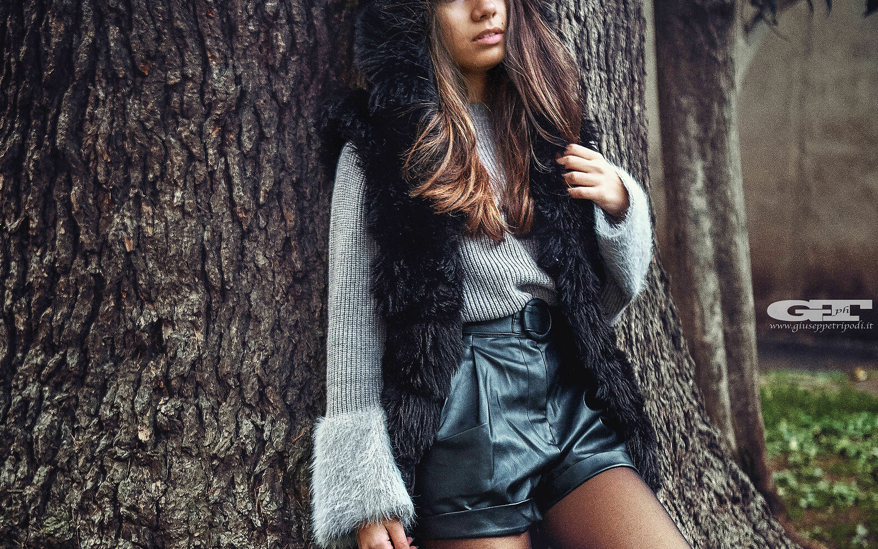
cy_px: 466
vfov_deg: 15.8
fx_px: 1962
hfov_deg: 25.2
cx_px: 440
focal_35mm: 82
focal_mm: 35
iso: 1250
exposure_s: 1/100
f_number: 2.2
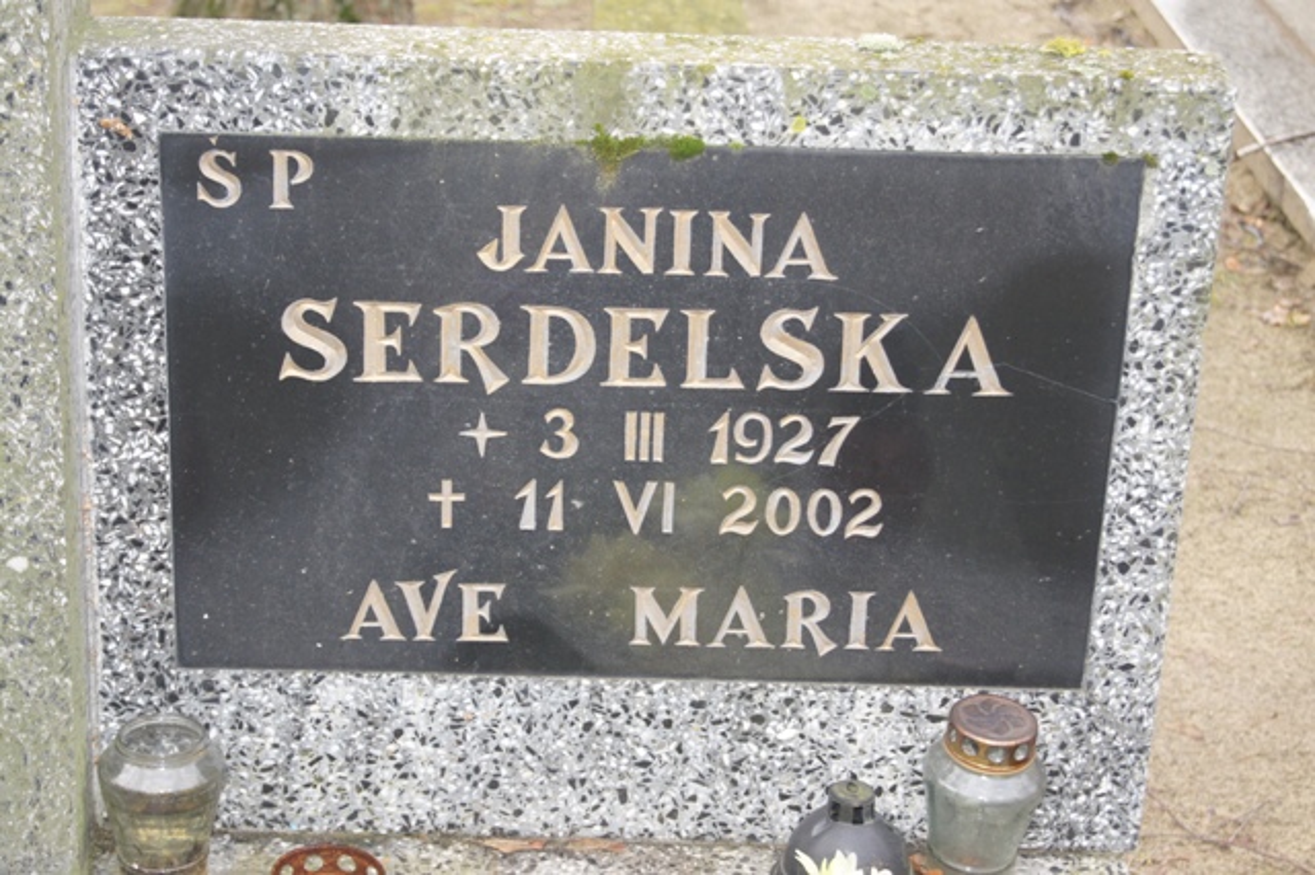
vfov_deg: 18.2
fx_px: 2738
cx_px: 658
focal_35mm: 75
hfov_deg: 27.0
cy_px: 438
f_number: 5.6
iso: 500
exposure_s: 1/125
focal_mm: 50
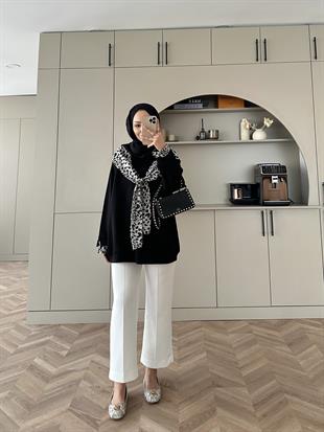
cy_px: 216
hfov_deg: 56.8
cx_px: 162
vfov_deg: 71.6
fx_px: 299
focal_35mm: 24
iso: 500
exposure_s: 1/60
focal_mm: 6.86
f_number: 1.78
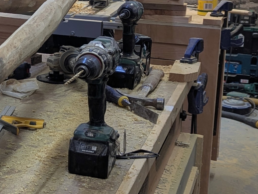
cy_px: 24
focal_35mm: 93
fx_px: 694
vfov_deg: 15.8
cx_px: -94
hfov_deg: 19.2
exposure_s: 1/25
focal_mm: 6.81
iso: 41
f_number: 1.85
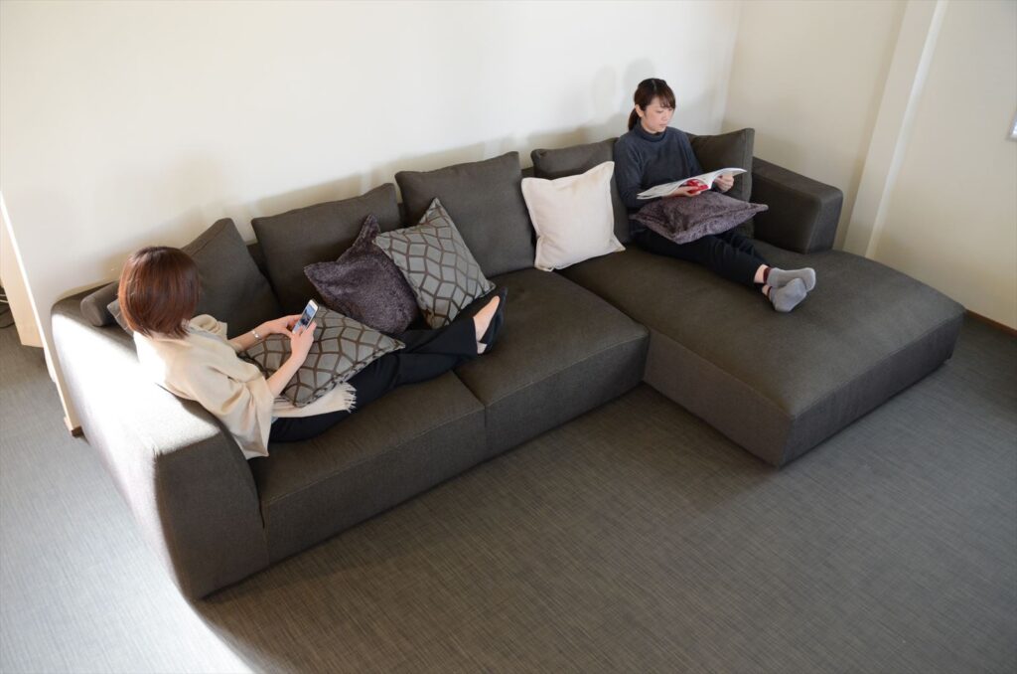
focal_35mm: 30
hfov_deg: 62.0
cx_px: 508
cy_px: 337
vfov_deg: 43.4
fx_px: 846
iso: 800
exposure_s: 1/40
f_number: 3.2
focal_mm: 20
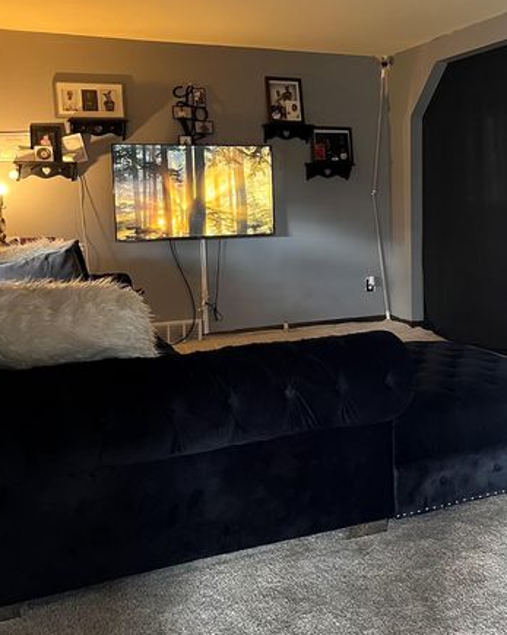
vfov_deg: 46.5
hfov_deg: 37.9
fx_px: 732
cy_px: 239
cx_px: 327
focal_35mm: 39
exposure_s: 1/40
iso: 500
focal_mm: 5.1
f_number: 1.6
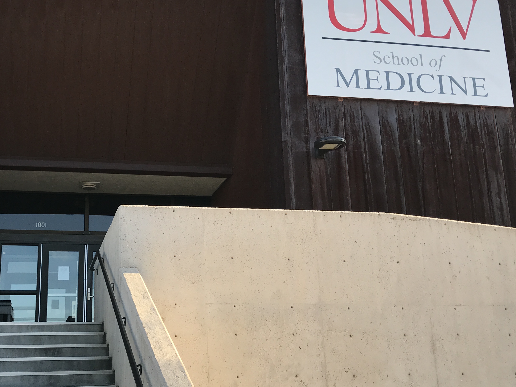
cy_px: 208
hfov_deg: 40.8
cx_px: 177
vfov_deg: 31.5
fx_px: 686
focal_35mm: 46
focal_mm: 3.99
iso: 20
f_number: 1.8
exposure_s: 1/584
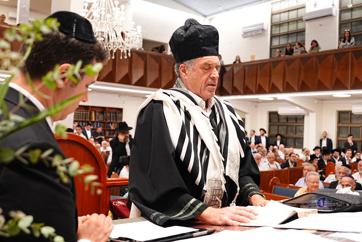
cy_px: 121
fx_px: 362
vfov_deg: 36.9
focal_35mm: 36
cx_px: 181
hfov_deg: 53.1
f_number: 2.8
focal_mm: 24
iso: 1000
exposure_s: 1/250
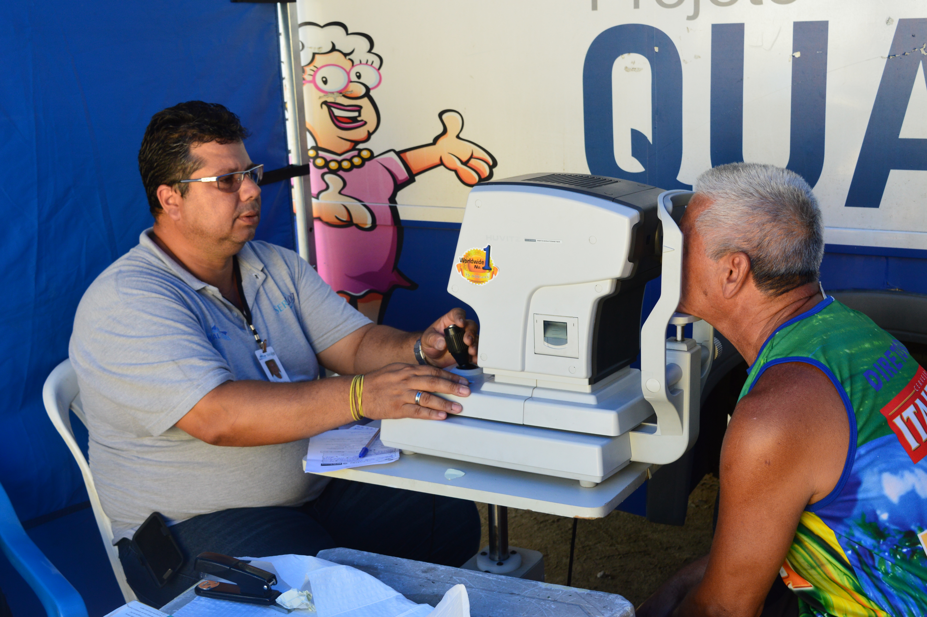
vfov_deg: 28.9
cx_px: 464
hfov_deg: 42.4
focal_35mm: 46
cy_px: 308
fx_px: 1196
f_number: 8
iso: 400
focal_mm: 31
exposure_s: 1/80
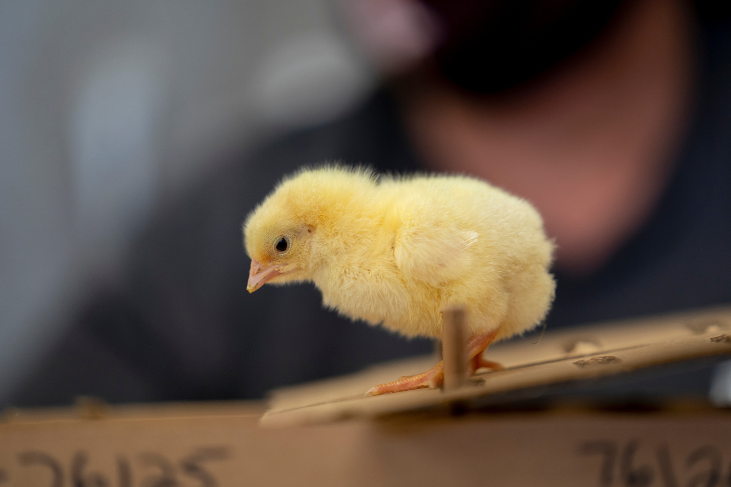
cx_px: 366
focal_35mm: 194
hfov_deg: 10.6
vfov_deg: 7.1
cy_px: 244
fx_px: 3939
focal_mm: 194
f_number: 2.8
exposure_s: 1/160
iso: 640
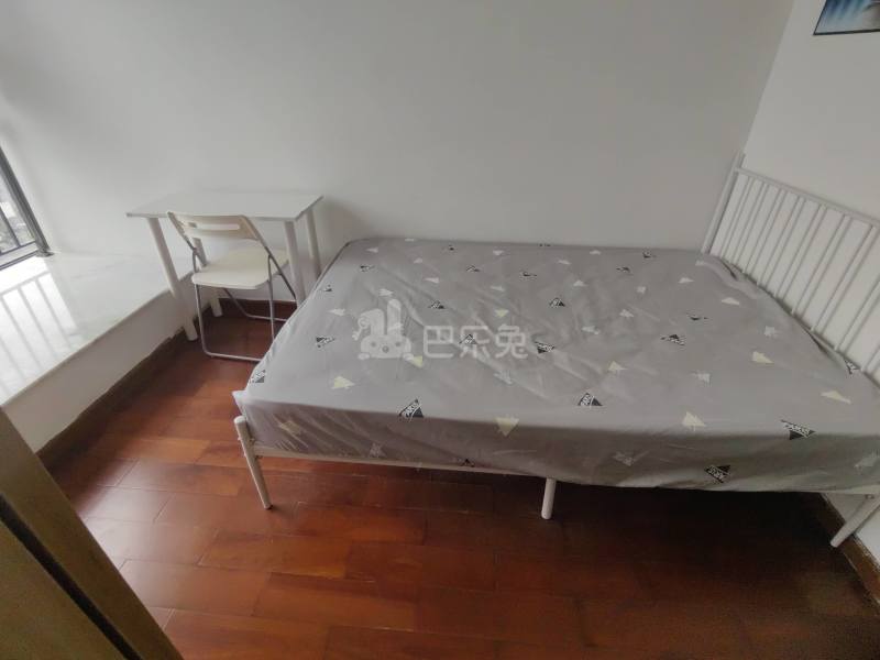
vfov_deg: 78.1
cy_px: 330
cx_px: 440
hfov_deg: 94.5
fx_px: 407
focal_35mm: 16
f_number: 2.2
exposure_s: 1/211
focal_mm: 1.68
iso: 50
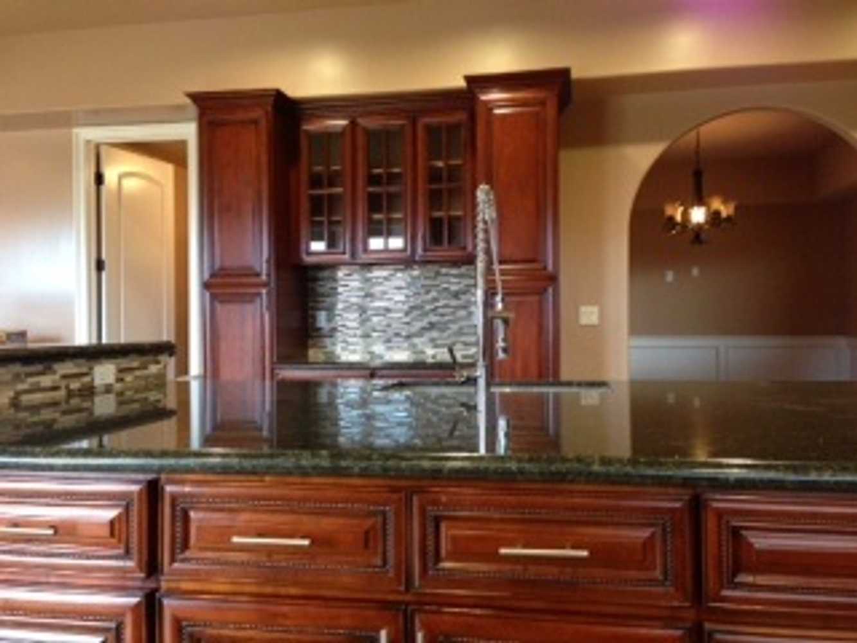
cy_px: 322
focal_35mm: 33
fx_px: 817
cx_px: 428
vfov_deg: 43.0
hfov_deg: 55.3
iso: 200
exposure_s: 1/20
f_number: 2.4
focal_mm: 4.13
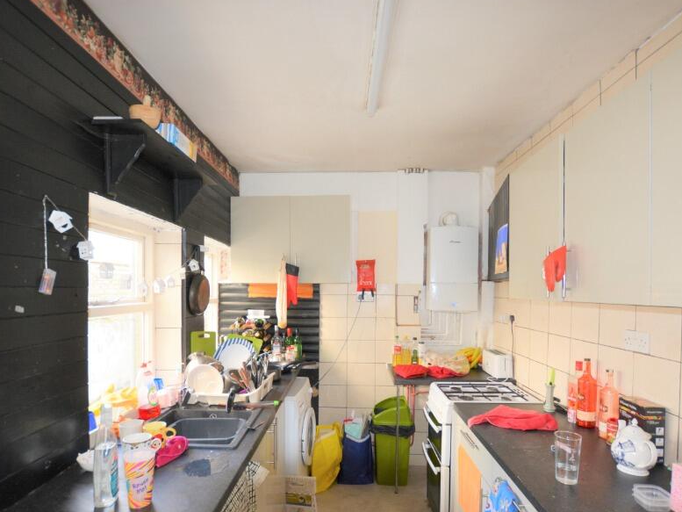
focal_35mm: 19
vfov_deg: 68.3
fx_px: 374
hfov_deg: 84.7
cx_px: 344
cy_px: 293
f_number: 3.5
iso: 400
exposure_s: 1/80
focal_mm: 10
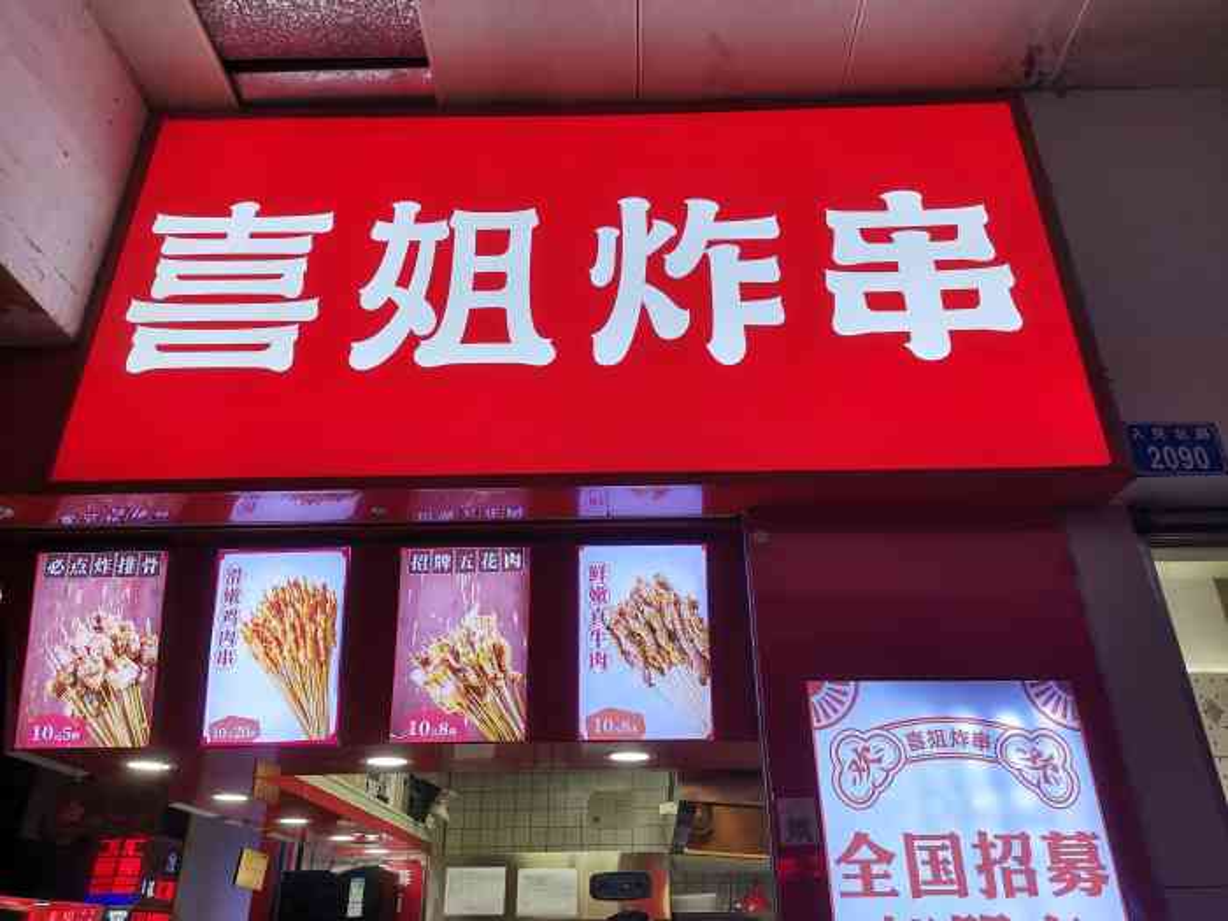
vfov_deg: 53.1
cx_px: 614
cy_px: 460
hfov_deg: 67.3
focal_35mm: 26
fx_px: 922
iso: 50
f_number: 1.8
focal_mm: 5.5
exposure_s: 1/141
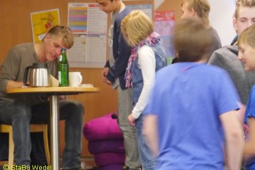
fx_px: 652
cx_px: 132
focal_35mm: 92
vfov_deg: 14.9
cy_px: 77
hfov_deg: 22.1
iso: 800
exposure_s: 1/8
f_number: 5.6
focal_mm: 42
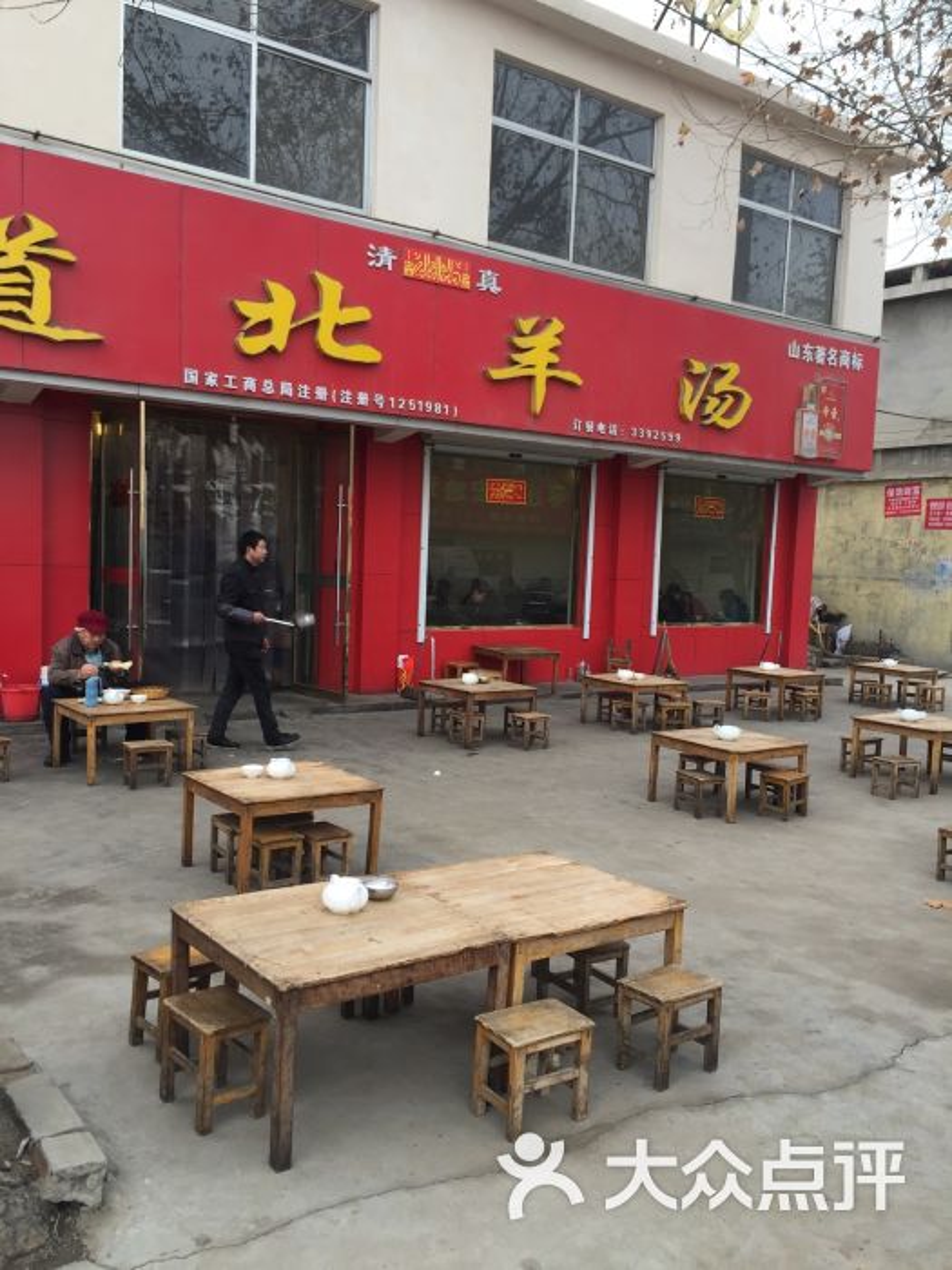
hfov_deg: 48.2
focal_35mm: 29
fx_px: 1063
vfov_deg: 61.7
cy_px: 635
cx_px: 476
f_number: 2.2
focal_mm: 4.15
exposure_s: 1/234
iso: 32
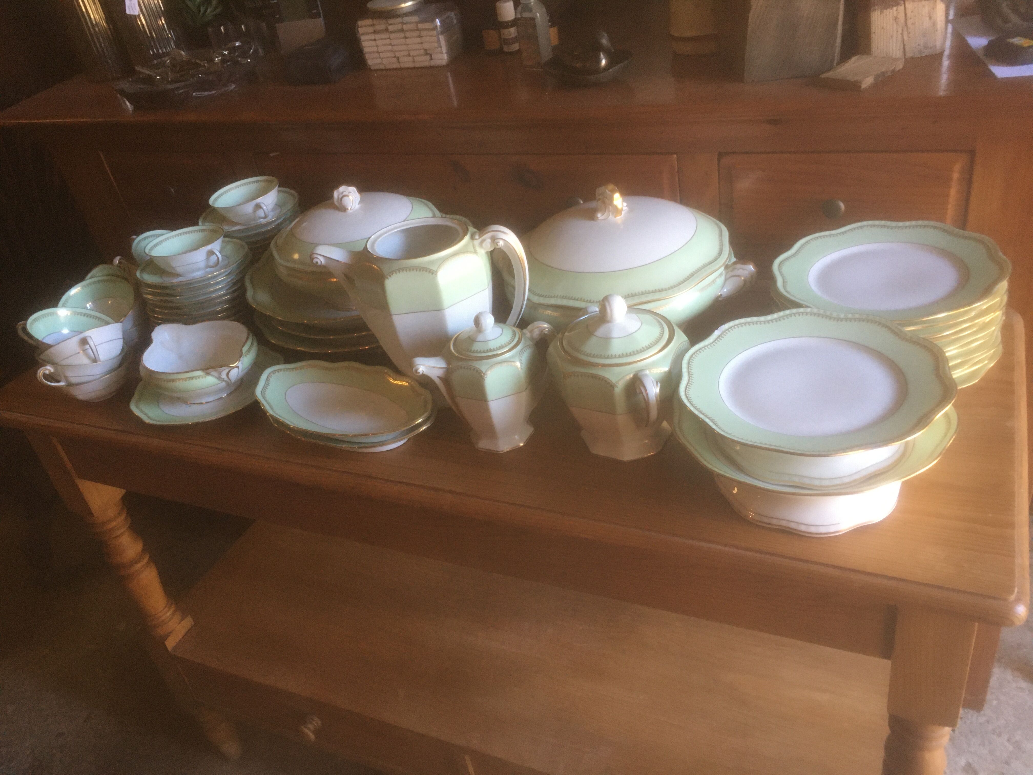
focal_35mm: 29
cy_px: 388
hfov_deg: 61.7
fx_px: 865
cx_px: 516
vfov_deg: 48.2
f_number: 2.2
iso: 160
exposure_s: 1/33
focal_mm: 4.15
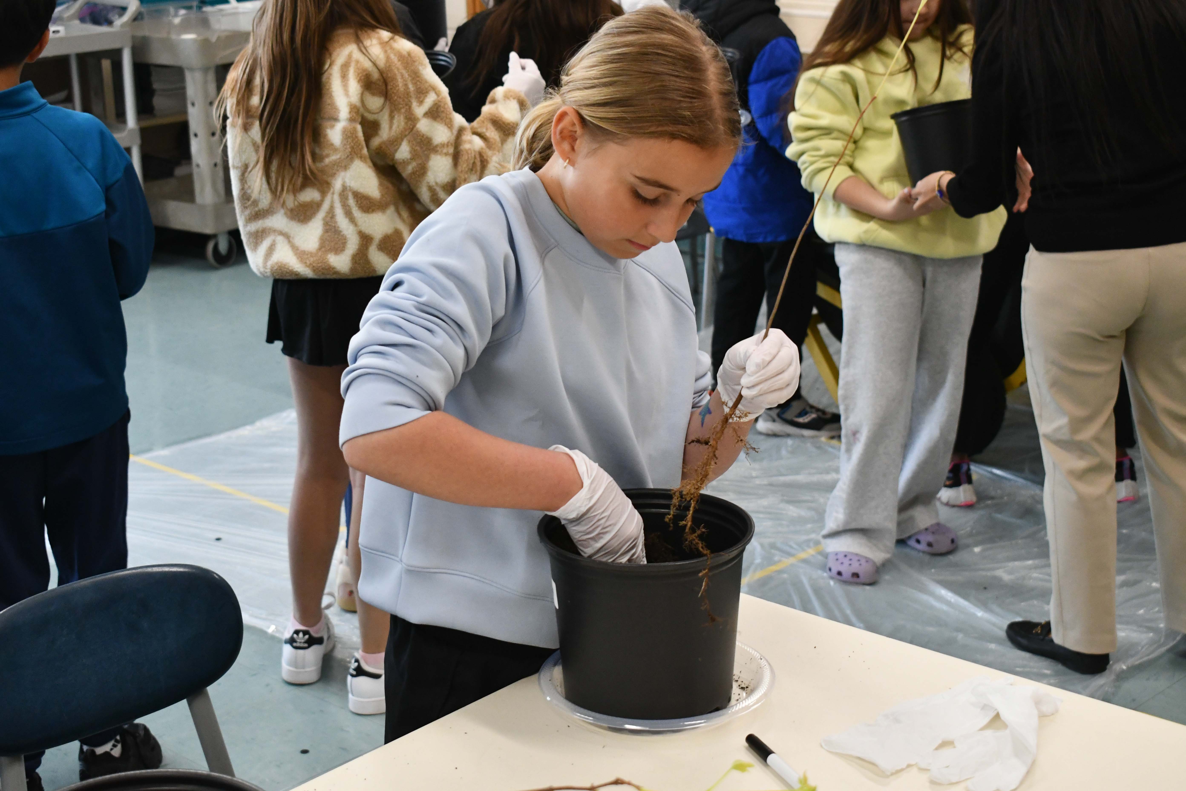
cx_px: 593
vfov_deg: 22.6
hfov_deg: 33.4
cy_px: 396
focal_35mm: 60
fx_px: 1977
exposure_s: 1/160
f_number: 6.3
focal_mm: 40
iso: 2500
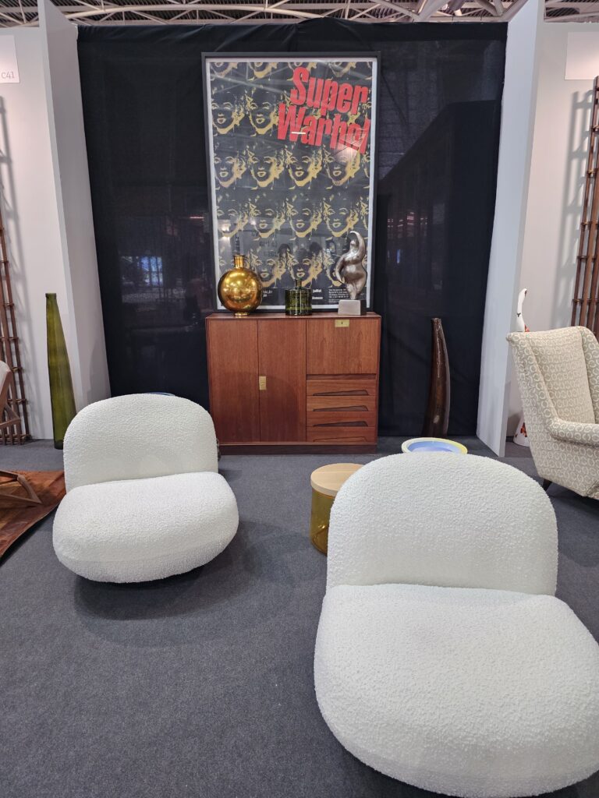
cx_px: 300
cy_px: 399
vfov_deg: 73.9
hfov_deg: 58.9
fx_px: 531
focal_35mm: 23
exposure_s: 1/100
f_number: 1.7
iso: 320
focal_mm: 6.3
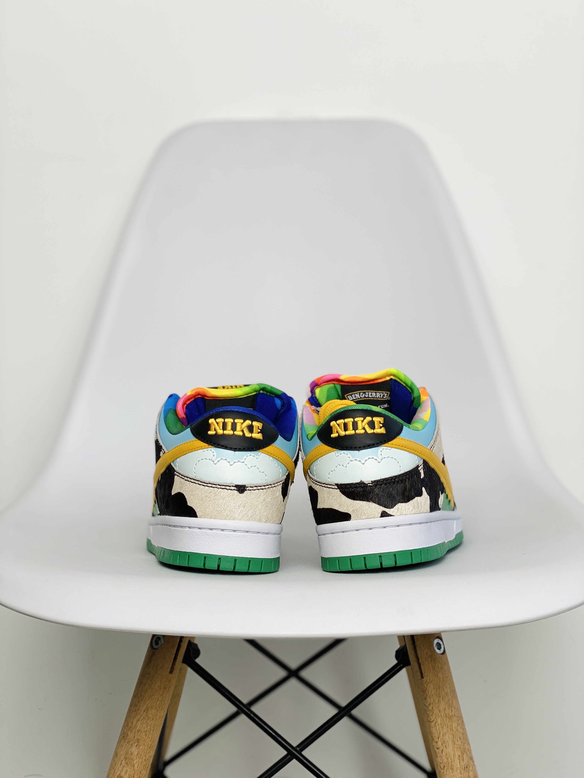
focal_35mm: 52
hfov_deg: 28.0
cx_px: 292
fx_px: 1170
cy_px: 389
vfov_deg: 36.8
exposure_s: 1/101
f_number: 2
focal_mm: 6
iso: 20
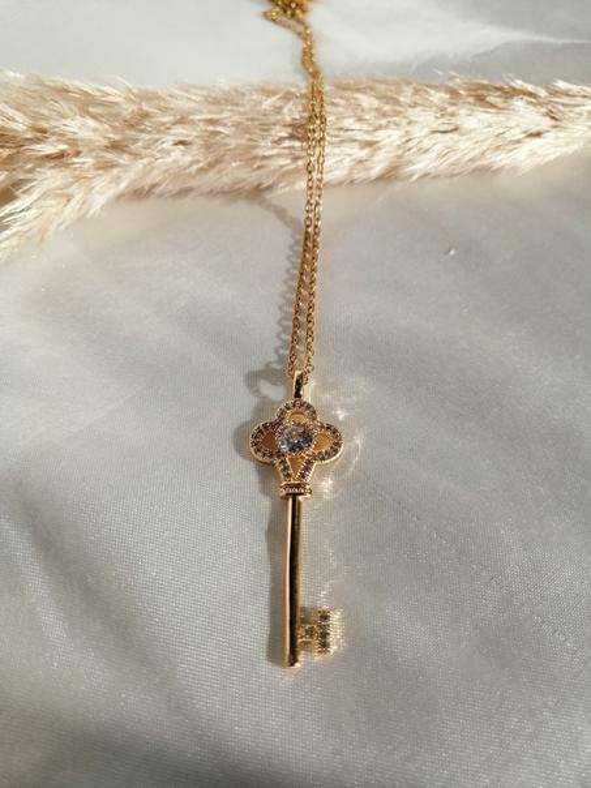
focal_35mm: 26
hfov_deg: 53.1
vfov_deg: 67.3
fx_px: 592
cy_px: 394
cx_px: 296
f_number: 1.8
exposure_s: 1/2083
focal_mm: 3.96
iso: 50
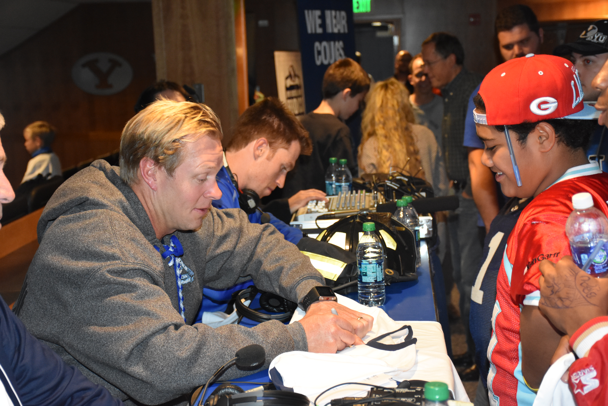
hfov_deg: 31.9
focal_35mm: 63
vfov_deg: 21.6
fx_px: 1064
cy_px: 203
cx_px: 304
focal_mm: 42
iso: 2500
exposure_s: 1/60
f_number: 4.5
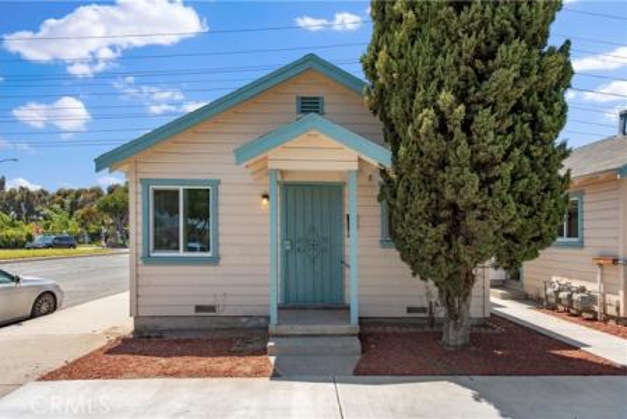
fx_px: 349
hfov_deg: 83.9
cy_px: 210
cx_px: 314
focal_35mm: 20
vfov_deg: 62.0
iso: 200
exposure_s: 1/320
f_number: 9
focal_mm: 20
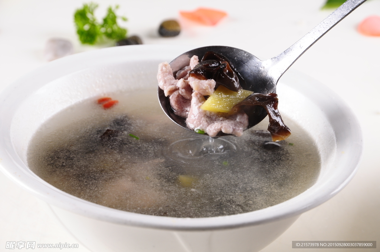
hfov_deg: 17.5
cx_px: 190
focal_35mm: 117
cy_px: 126
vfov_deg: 11.7
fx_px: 1233
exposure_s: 1/200
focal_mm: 78
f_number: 8
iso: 200
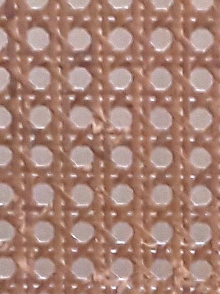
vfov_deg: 11.7
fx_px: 1425
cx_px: 110
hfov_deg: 8.8
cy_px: 255
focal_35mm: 168
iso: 500
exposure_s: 1/17
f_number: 1.9
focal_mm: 2.91
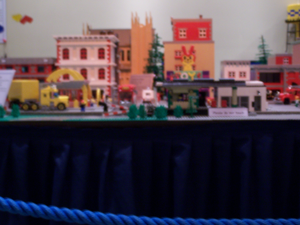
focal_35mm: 75
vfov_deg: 19.6
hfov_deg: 26.0
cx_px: 150
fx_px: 650
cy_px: 112
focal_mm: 12.4
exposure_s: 1/8
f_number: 3.2
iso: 140
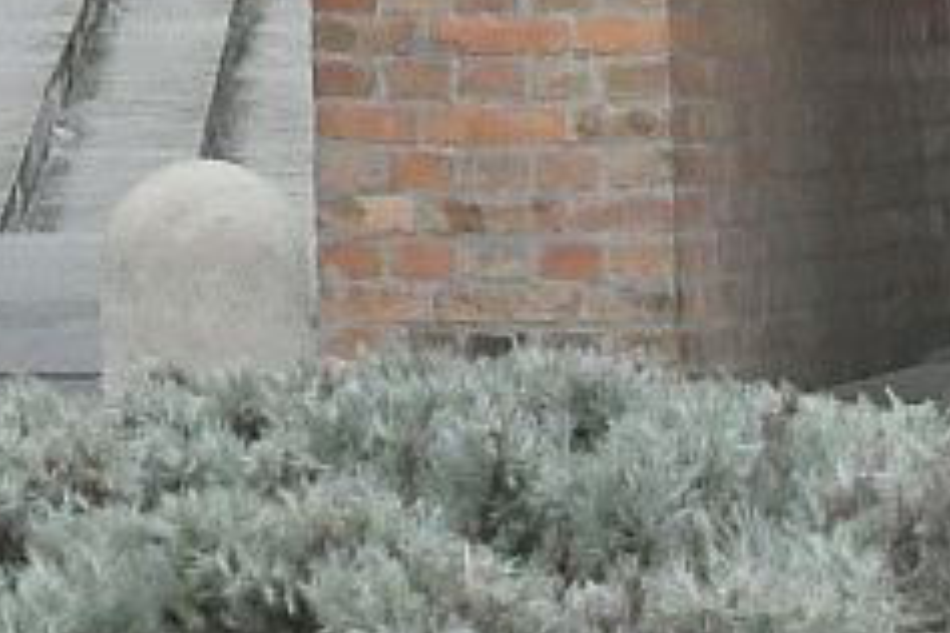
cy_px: -739
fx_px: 18682
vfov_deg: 1.9
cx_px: -962
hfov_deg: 2.9
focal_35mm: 708
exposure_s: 1/800
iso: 5000
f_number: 7.1
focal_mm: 70
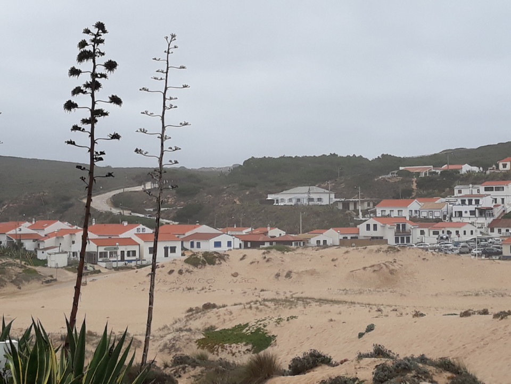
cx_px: 256
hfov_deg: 65.3
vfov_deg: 51.4
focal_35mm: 27
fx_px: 399
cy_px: 192
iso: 40
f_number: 1.7
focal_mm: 3.71
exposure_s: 1/1274
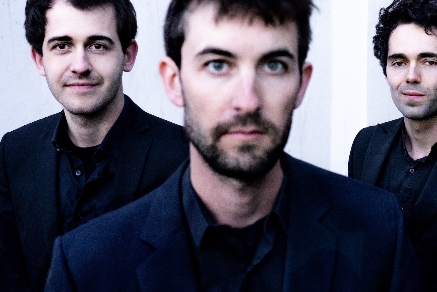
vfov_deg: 20.6
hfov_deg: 29.8
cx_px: 350
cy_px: 117
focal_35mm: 66
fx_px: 801
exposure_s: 1/400
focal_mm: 36
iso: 3200
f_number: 4
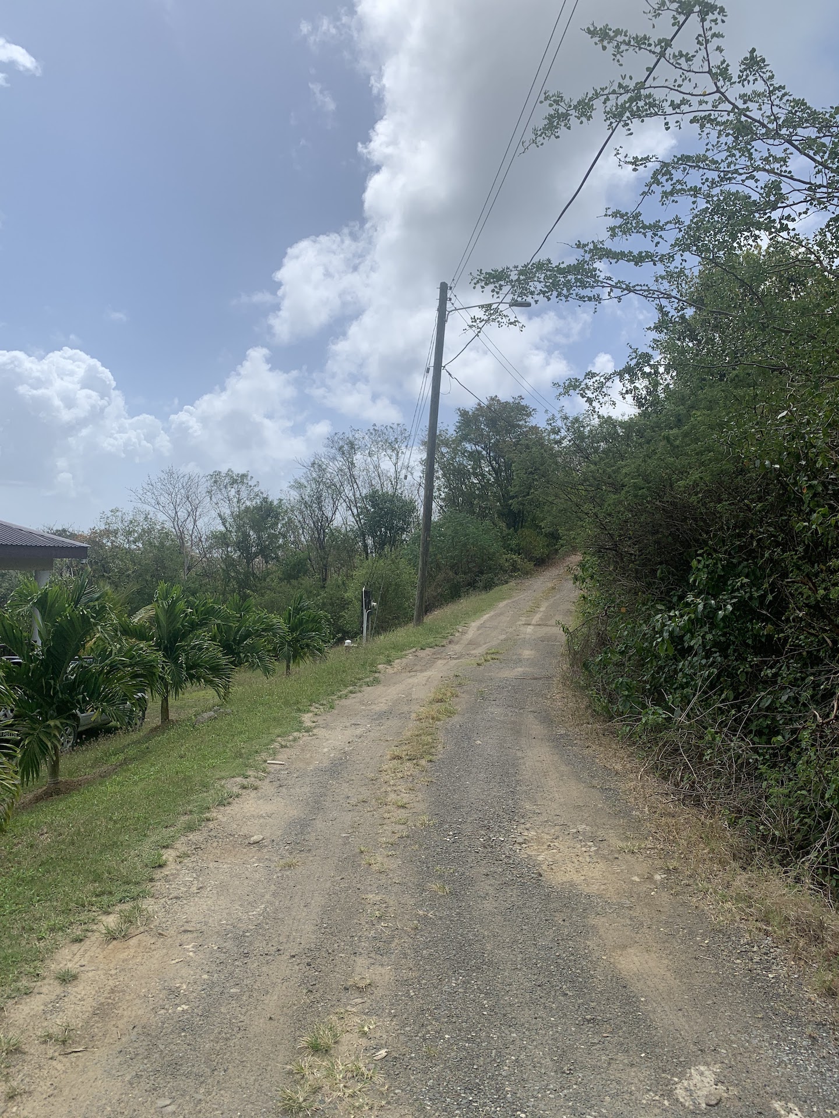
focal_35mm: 26
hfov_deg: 53.1
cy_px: 559
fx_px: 840
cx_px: 420
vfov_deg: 67.3
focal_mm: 4.25
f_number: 1.8
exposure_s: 1/3788
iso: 25
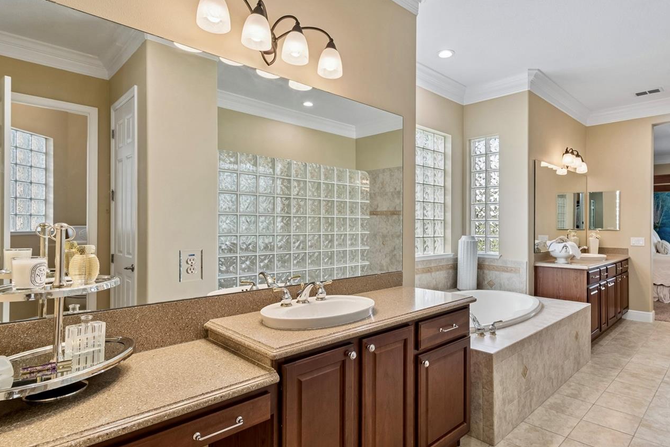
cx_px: 386
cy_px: 214
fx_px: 354
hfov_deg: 86.3
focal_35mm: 19
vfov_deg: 64.5
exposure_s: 1/30
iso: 100
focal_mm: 10
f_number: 7.1
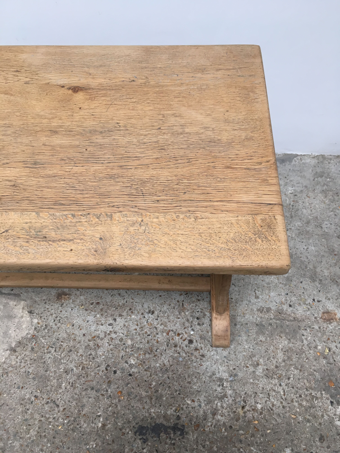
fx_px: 380
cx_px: 170
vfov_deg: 61.7
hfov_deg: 48.2
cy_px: 226
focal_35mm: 29
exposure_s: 1/33
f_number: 2.2
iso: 64
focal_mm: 4.15
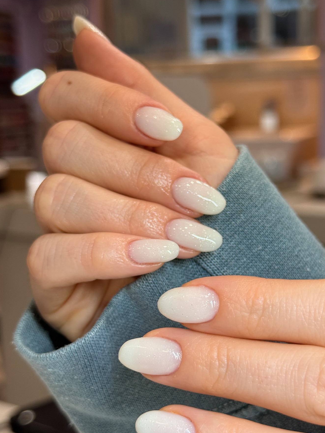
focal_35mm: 56
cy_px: 226
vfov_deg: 34.3
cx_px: 189
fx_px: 701
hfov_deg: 26.1
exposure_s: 1/100
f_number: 1.78
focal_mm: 6.76
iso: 64
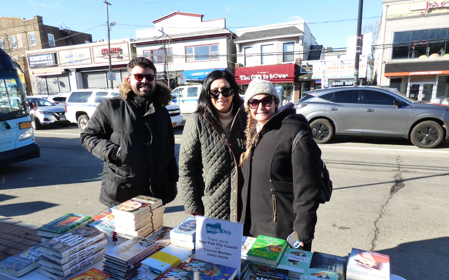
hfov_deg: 74.8
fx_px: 294
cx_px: 221
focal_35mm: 24
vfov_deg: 50.6
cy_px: 175
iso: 200
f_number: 3.2
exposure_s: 1/800
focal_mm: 3.58
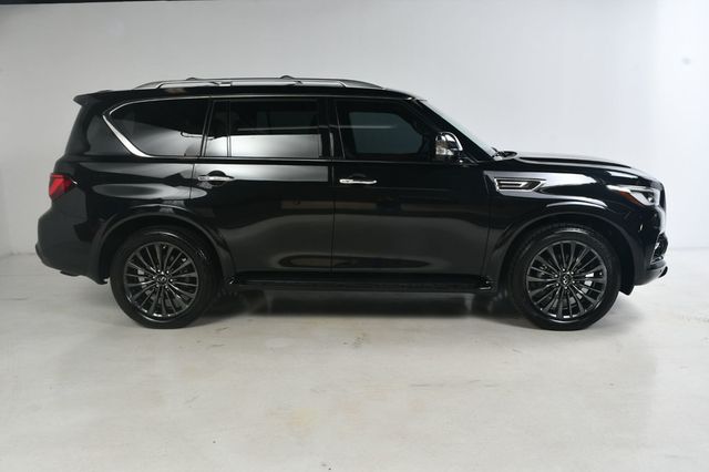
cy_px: 236
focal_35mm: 30
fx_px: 591
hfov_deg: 62.0
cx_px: 354
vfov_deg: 43.6
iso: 100
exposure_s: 1/160
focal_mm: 20
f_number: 11
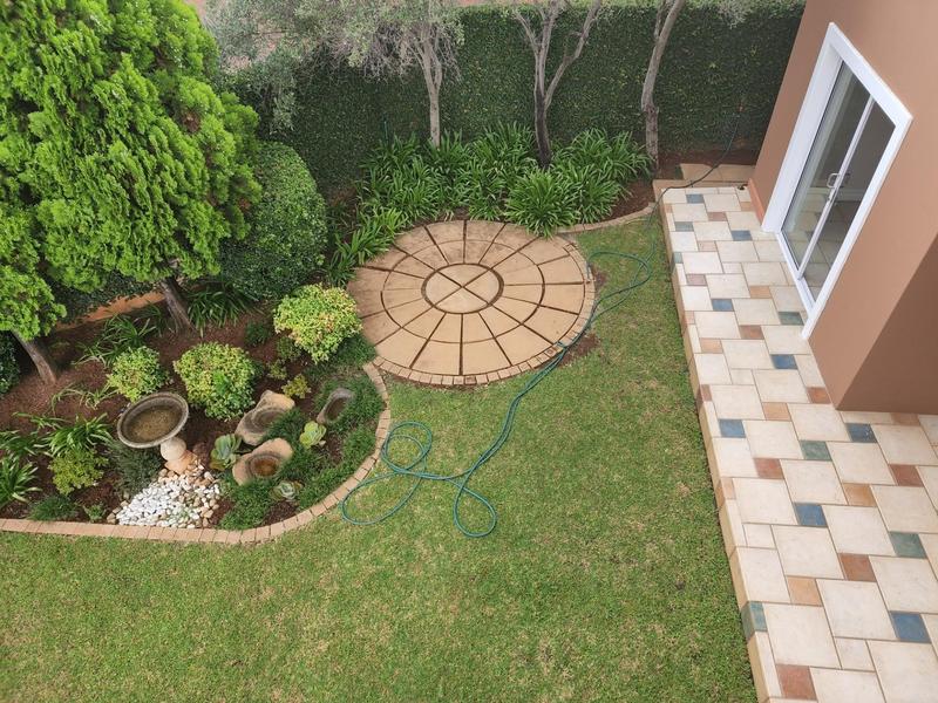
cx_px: 469
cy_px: 352
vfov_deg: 58.9
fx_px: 623
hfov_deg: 73.9
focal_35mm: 23
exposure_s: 1/180
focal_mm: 6.4
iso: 80
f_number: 1.8
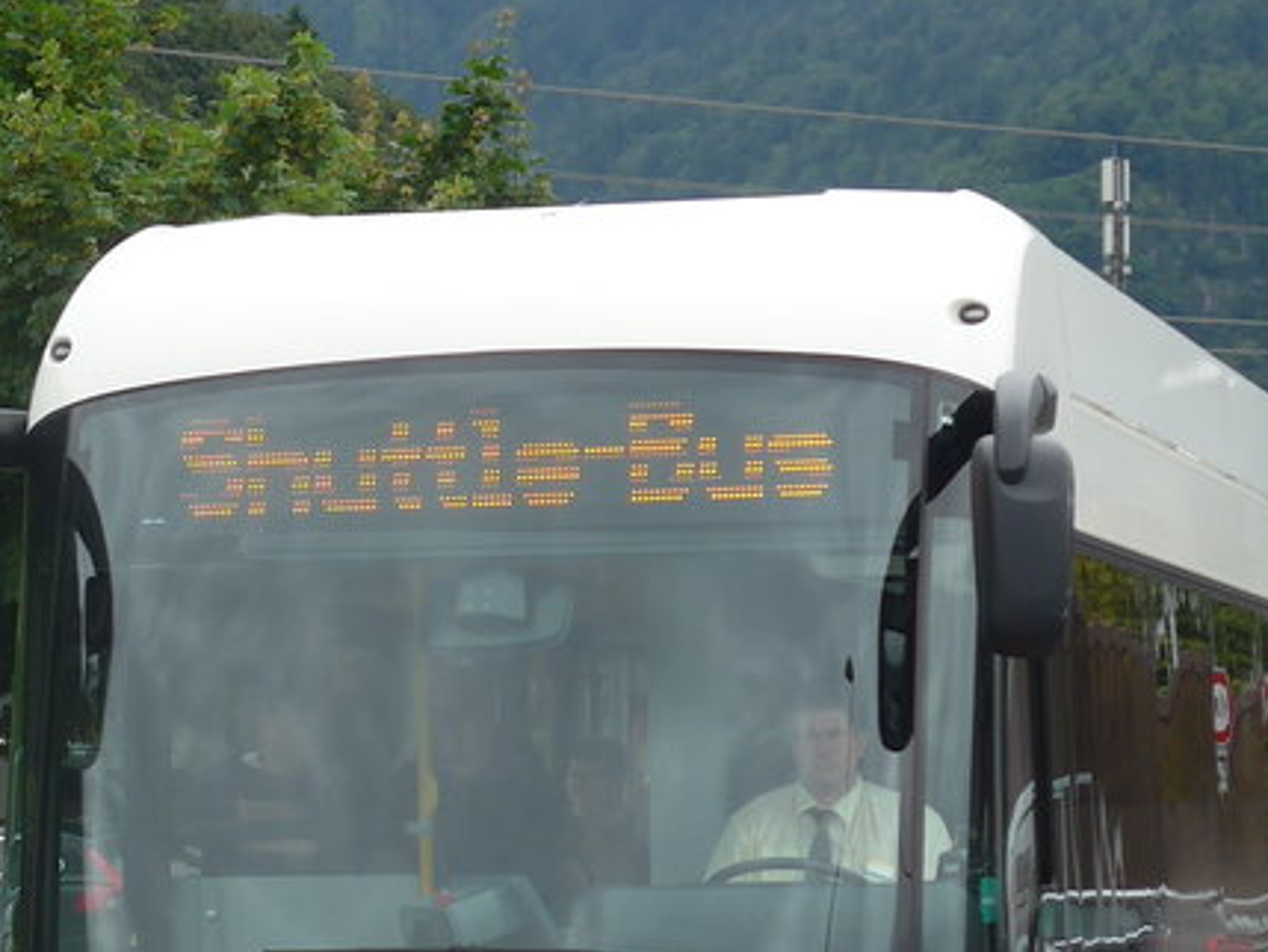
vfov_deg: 9.0
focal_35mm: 165
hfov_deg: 11.9
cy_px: 538
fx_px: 6046
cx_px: 343
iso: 80
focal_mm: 12
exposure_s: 1/320
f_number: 3.5
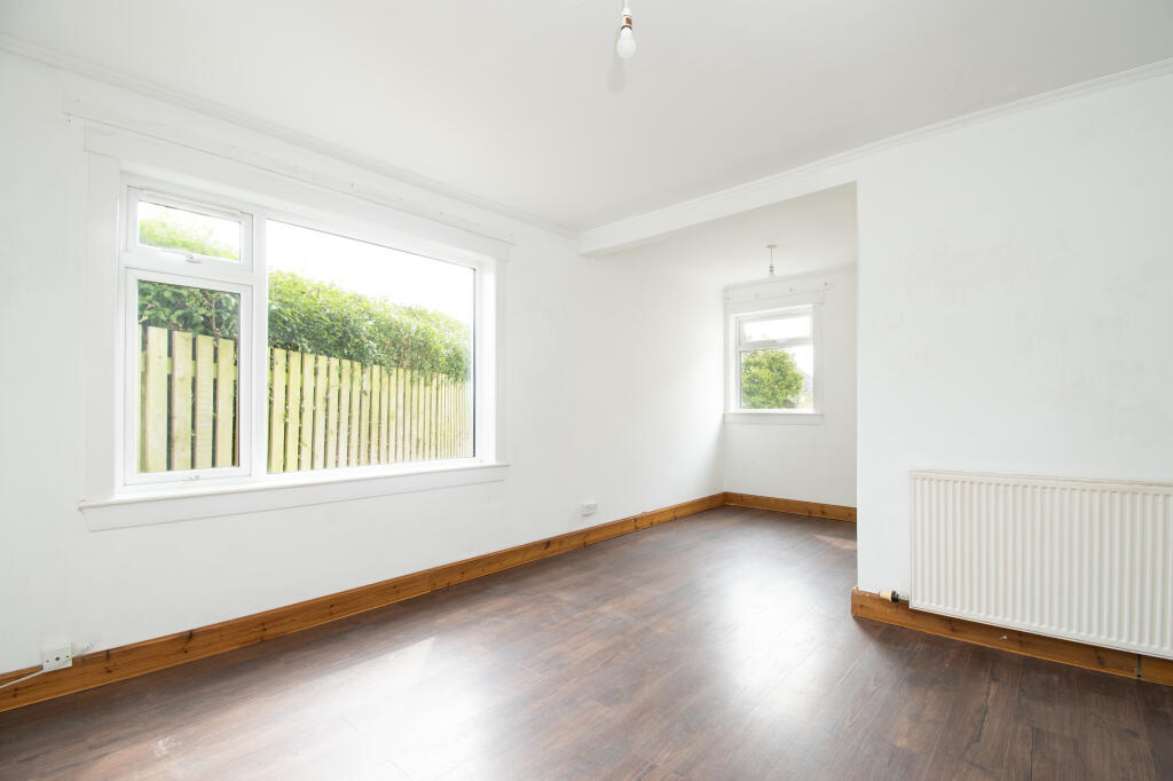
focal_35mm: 15
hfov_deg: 100.4
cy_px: 390
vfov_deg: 77.3
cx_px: 586
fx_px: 489
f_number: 9
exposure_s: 1/15
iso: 320
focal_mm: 10
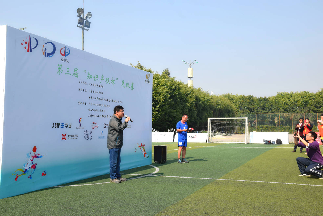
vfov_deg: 34.2
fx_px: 350
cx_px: 162
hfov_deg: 49.6
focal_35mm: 39
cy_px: 108
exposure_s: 1/400
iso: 200
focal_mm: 26
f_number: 10
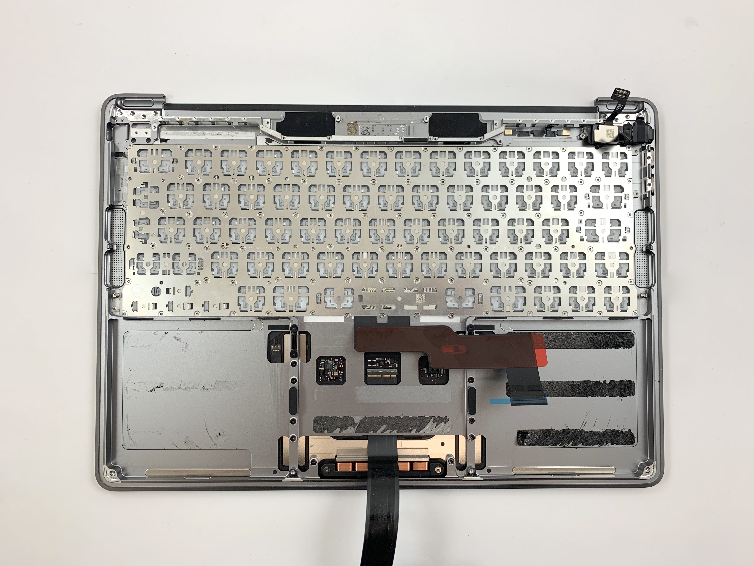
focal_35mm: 26
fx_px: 566
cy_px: 283
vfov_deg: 53.1
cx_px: 377
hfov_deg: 67.3
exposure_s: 1/100
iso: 25
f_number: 1.8
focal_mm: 4.25
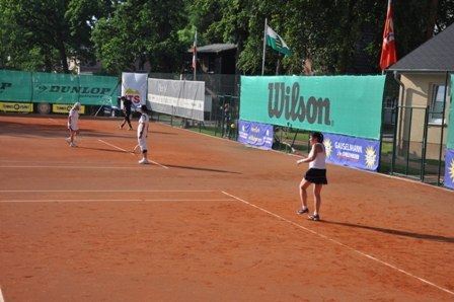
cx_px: 227
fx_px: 794
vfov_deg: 21.5
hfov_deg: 31.9
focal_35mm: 63
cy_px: 151
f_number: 6.3
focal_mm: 42
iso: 400
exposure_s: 1/1600
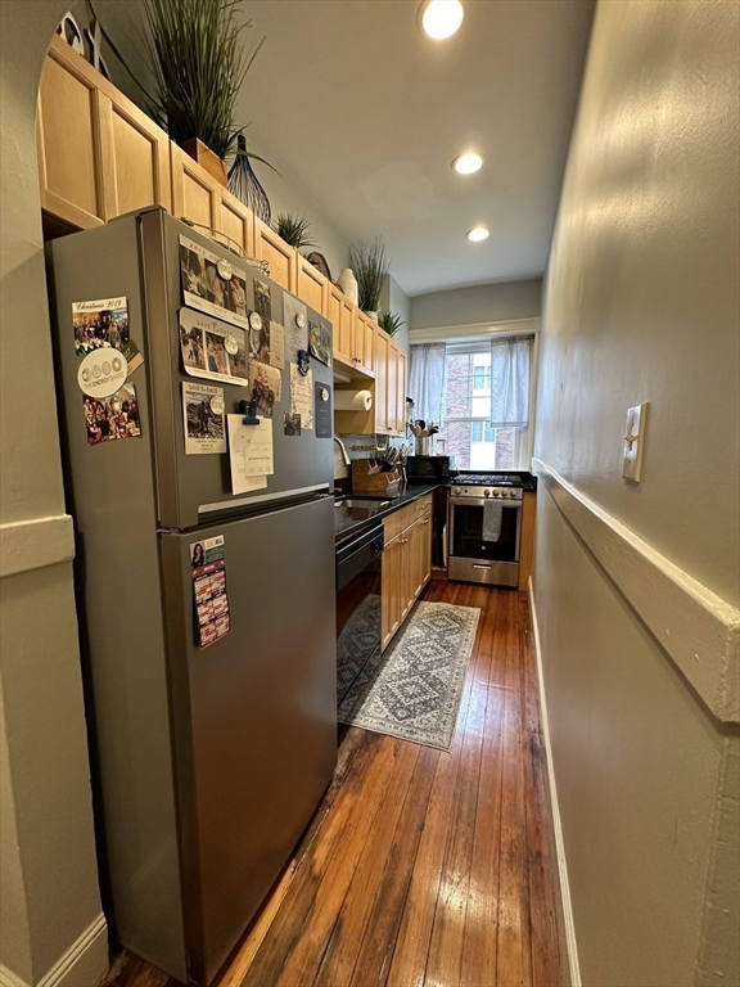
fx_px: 399
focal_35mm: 14
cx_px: 370
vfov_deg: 102.1
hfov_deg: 85.7
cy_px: 494
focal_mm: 2.22
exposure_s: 1/60
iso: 200
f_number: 2.2
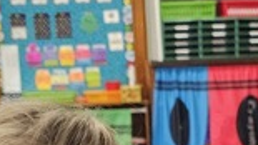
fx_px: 1135
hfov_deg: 12.8
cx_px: 275
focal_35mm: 166
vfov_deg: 6.2
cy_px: 540
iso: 400
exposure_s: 1/120
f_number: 1.7
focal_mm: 6.3
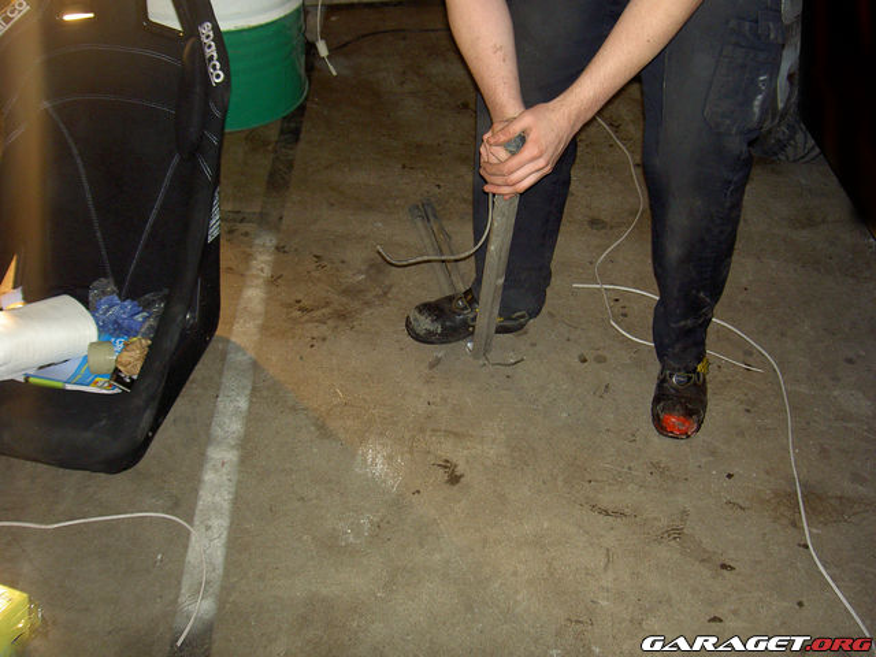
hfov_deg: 47.9
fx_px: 987
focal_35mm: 39
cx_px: 438
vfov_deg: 36.8
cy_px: 328
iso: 200
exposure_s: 1/125
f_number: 2.8
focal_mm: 8
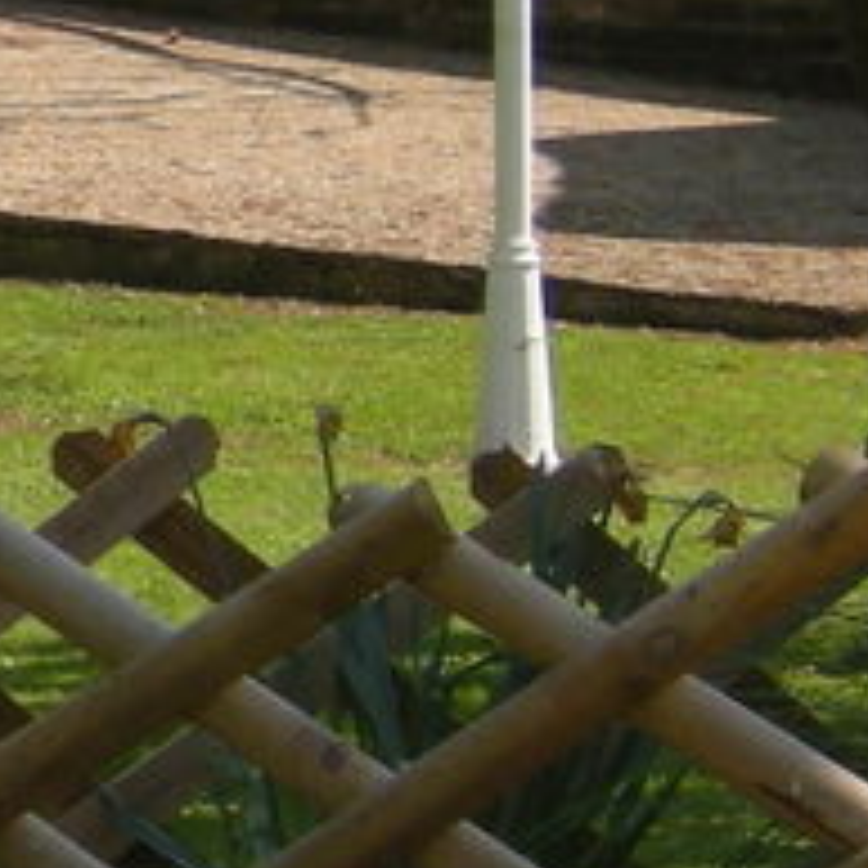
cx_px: -1520
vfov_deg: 4.6
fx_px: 10752
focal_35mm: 379
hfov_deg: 4.5
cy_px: -180
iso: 64
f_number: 4.4
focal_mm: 11.5
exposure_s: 1/295
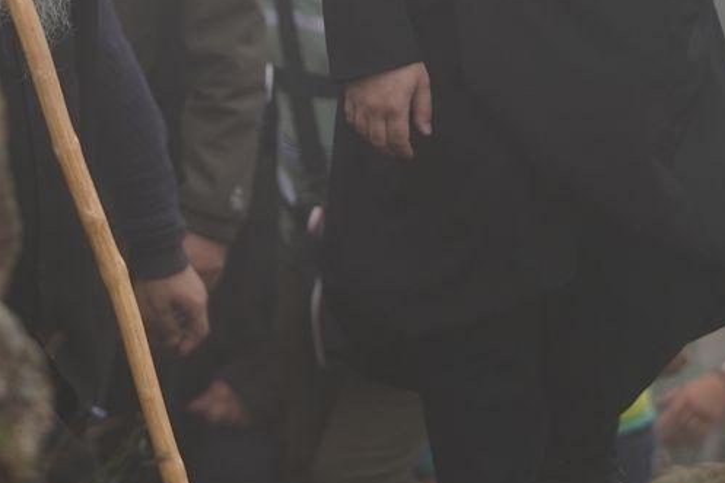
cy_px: -108
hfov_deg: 5.2
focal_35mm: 398
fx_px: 8012
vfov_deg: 3.4
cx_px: 270
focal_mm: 122
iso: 640
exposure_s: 1/640
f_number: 2.8
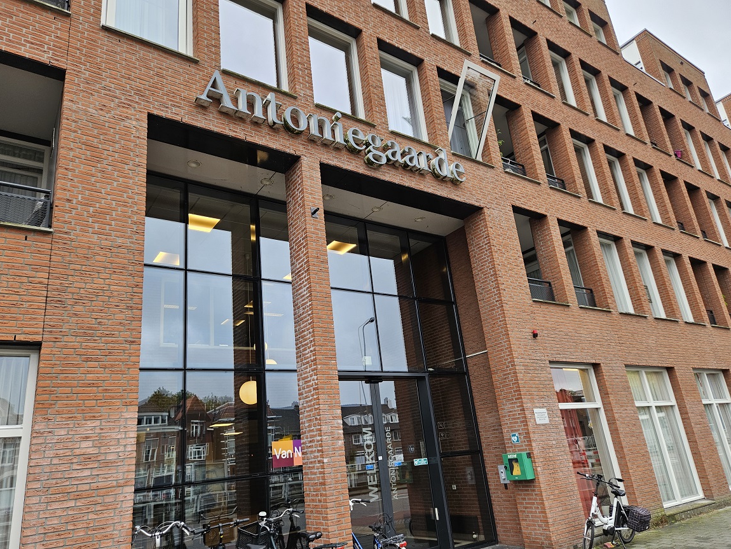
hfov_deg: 71.6
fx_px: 507
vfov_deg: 56.8
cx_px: 358
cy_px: 286
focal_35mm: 24
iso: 40
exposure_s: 1/180
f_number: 1.8
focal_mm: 5.4
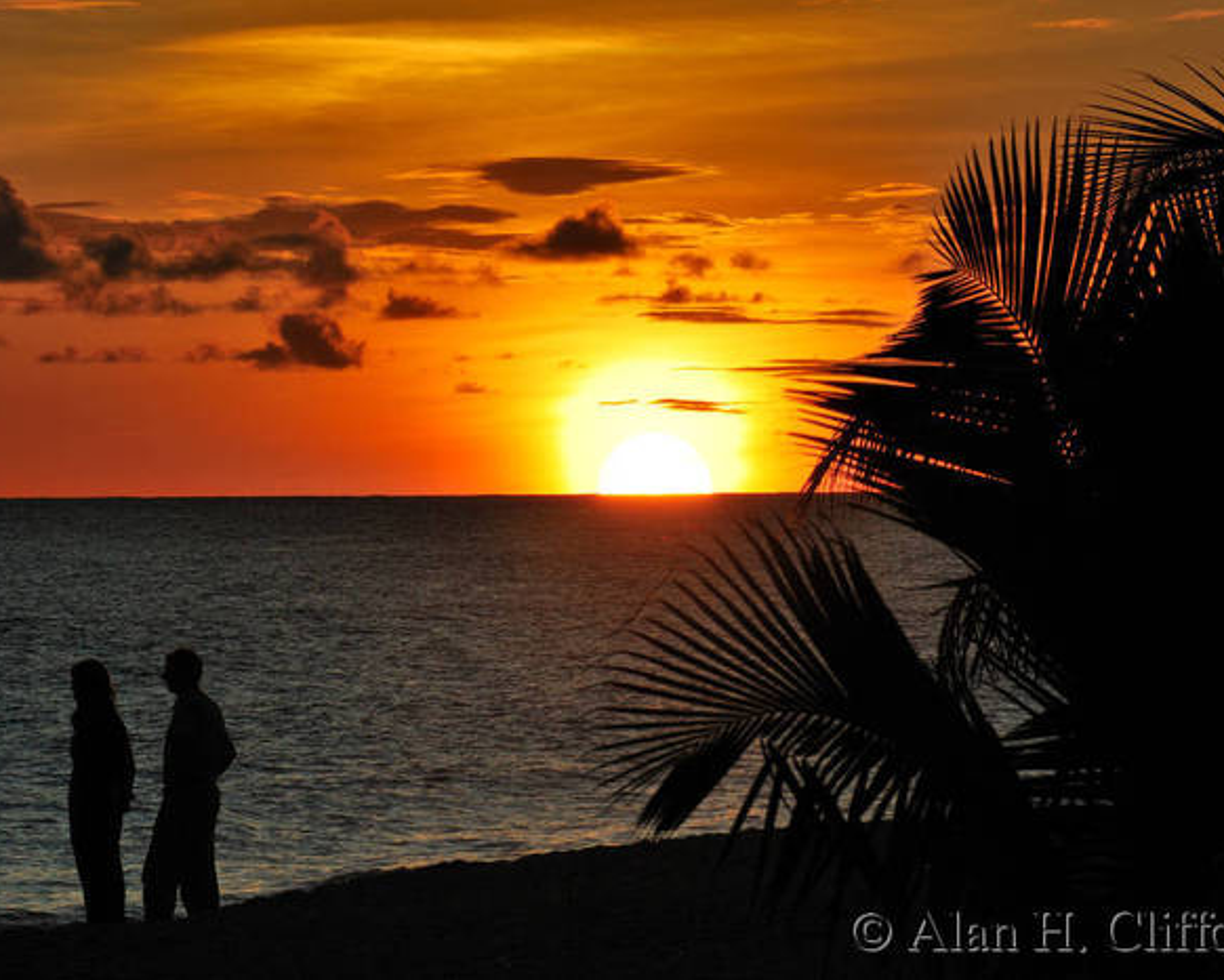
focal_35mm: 339
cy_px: 490
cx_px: 608
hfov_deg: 5.7
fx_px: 12285
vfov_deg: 4.6
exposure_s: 1/200
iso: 100
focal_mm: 200
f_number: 18
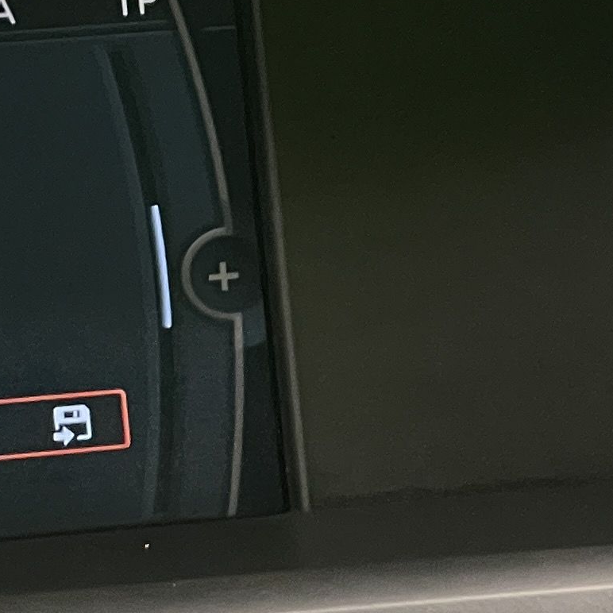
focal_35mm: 240
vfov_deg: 7.1
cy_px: 1128
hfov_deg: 7.3
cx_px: 104
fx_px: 4808
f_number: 2
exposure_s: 1/50
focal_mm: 6
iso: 500
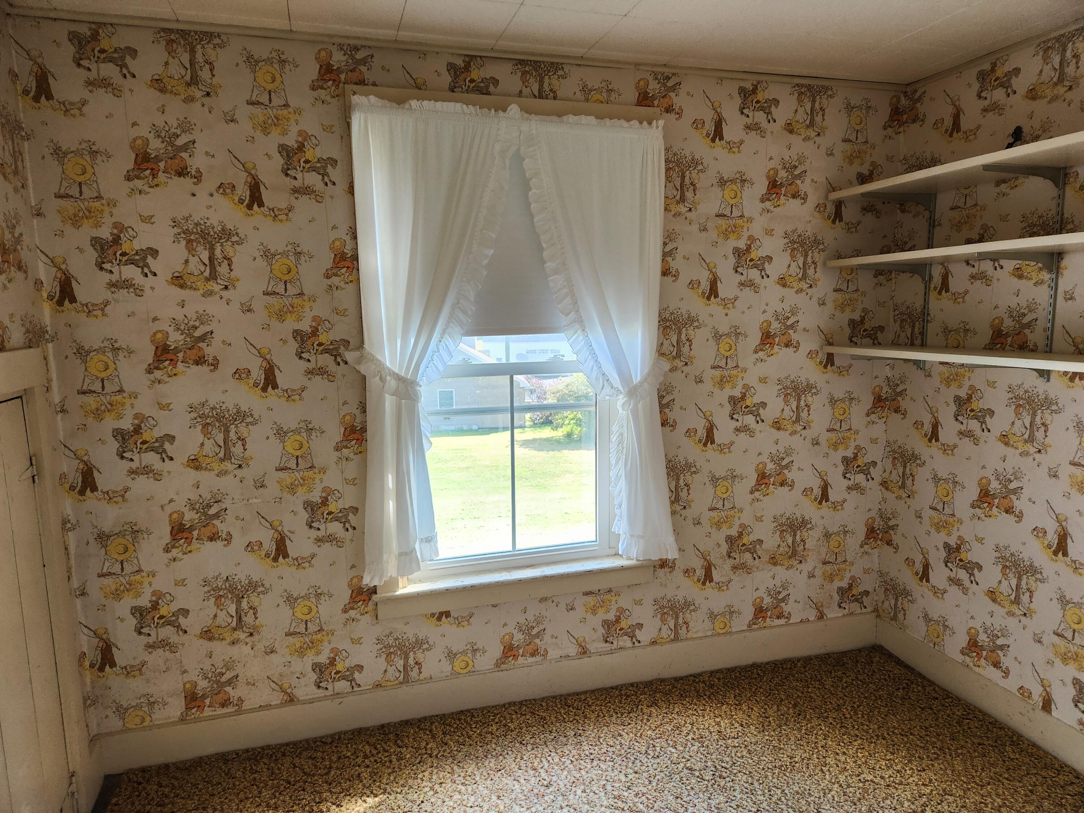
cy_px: 406
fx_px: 720
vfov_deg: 58.9
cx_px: 542
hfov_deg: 73.9
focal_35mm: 23
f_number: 1.8
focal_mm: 5.4
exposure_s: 1/180
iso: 200
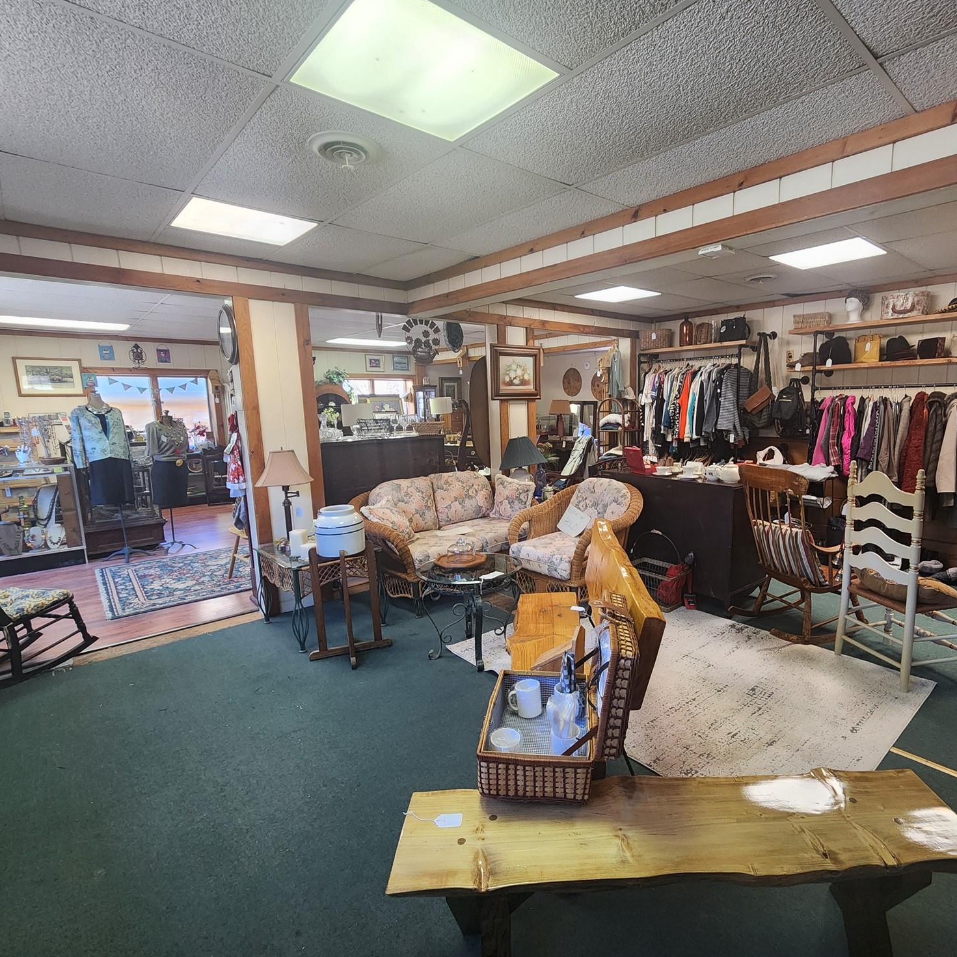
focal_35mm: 16
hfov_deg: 86.7
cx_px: 556
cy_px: 485
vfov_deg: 87.4
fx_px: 500
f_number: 2.2
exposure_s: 1/60
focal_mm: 2.2
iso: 320
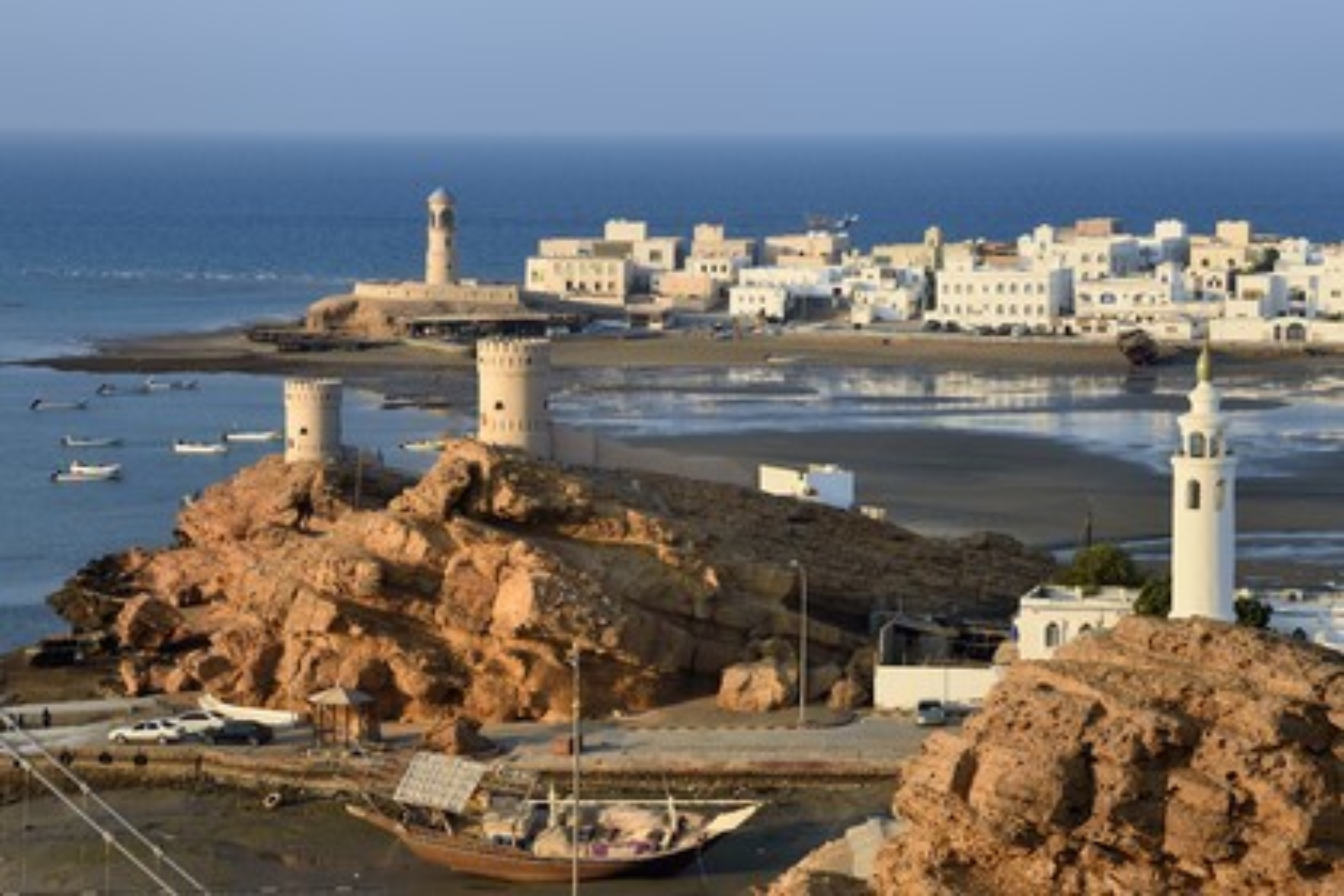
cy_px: 448
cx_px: 672
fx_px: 3733
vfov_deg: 13.7
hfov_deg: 20.4
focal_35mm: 100
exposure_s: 1/200
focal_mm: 100
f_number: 10
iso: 200
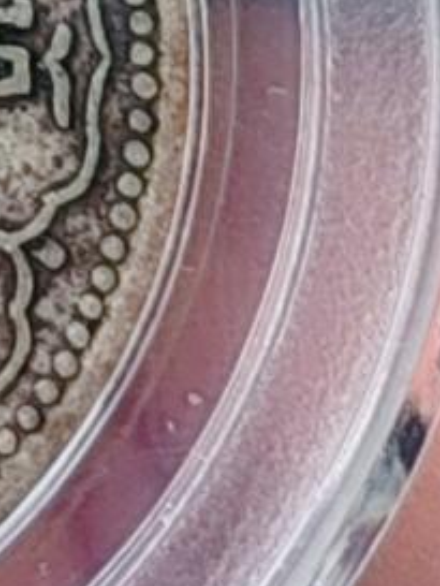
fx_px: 6029
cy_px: -270
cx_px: -406
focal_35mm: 356
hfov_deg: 4.1
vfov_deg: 5.5
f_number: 1.9
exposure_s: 1/100
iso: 64
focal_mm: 6.12
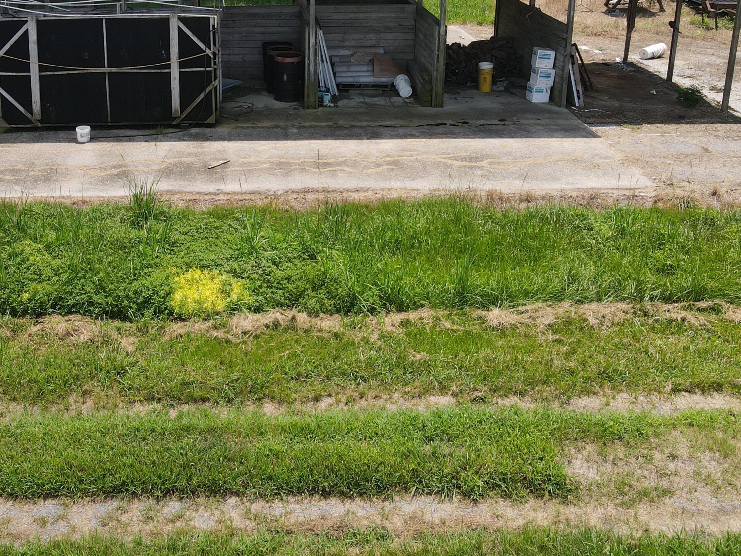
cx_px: 266
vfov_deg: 35.4
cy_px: 166
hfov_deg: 46.3
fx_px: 856
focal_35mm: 40
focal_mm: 4.5
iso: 100
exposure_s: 1/500
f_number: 2.8
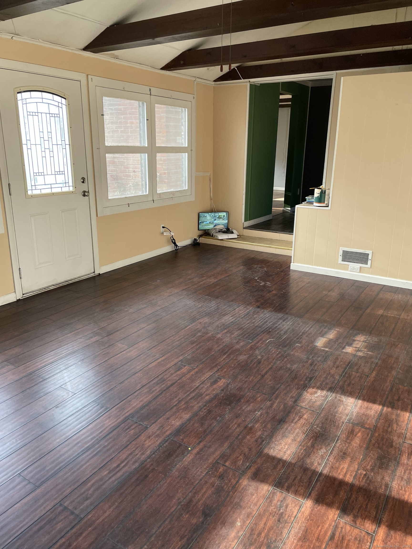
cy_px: 274
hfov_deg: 53.1
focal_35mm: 26
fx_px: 413
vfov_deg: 67.3
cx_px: 206
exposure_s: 1/121
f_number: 1.6
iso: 100
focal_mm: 4.2
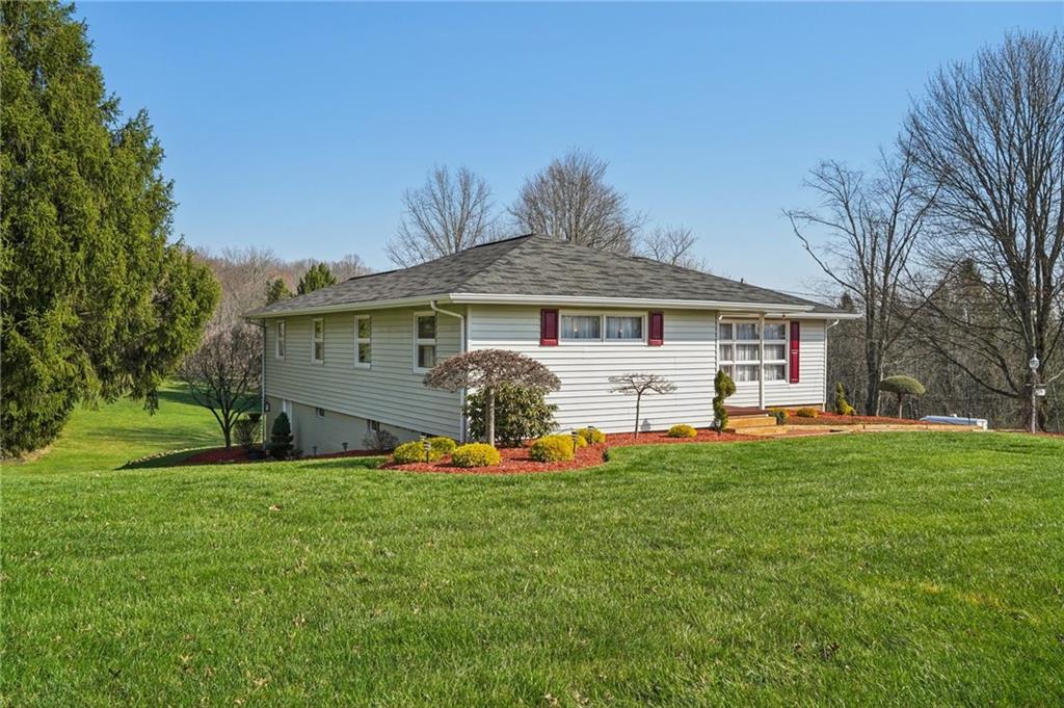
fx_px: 856
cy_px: 354
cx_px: 532
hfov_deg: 63.7
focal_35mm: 29
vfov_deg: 44.9
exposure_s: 1/1600
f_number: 8
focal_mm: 29
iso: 500
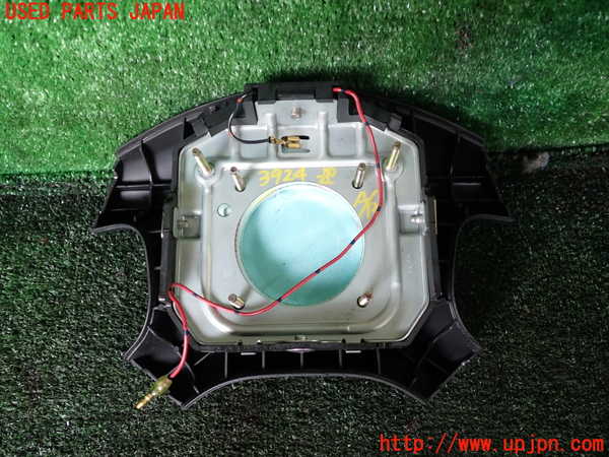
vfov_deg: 46.8
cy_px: 228
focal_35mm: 30
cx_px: 304
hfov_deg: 60.0
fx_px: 528
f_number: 2.3
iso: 160
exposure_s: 1/60
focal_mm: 5.4
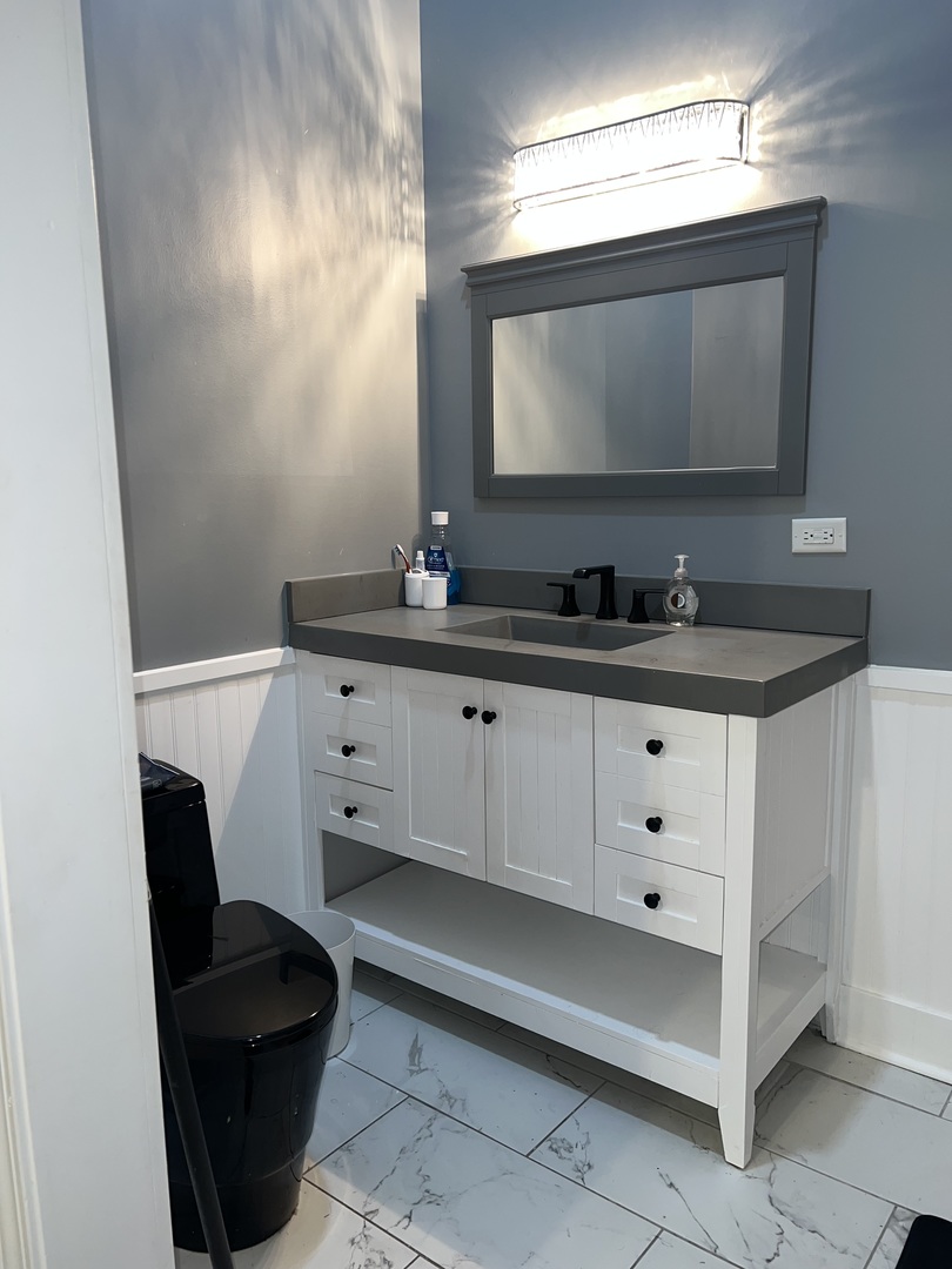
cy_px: 634
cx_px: 476
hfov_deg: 53.1
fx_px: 953
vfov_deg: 67.3
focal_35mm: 26
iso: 40
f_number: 1.5
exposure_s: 1/30
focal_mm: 5.7
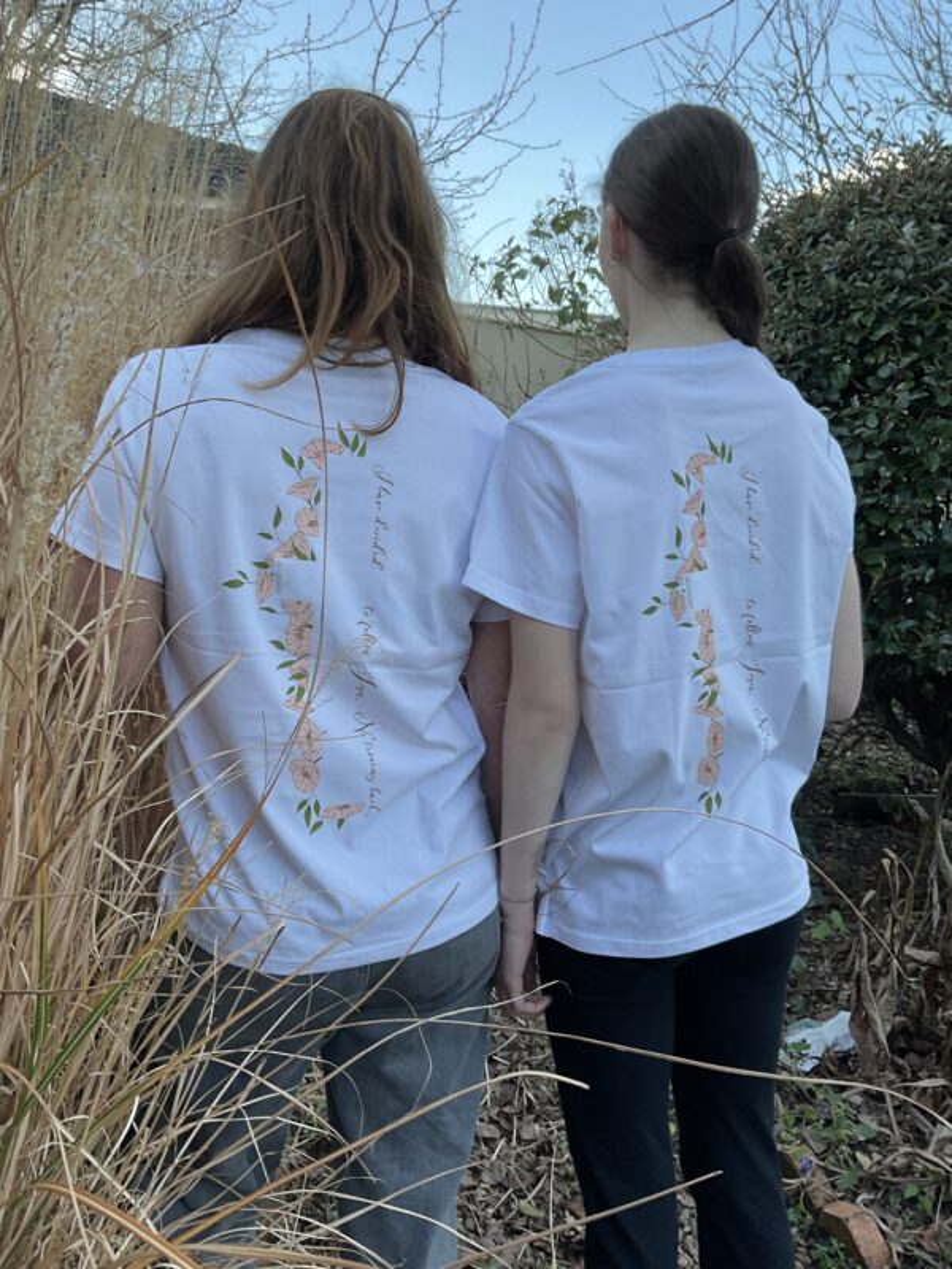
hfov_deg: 48.2
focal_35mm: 29
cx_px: 476
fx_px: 1063
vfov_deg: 61.7
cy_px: 634
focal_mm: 3
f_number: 1.8
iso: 32
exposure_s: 1/120
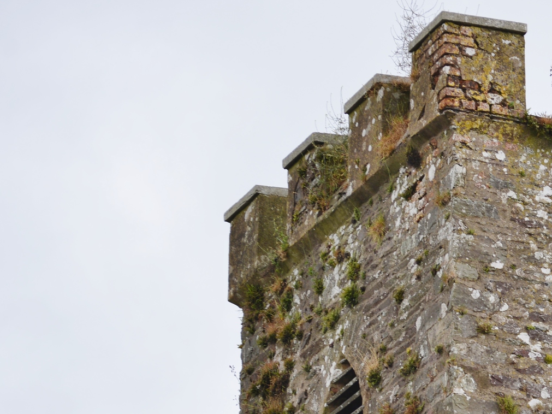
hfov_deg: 5.9
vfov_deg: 4.5
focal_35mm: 333
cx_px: 560
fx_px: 5310
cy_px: 407
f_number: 4.8
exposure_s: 1/200
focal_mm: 140
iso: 160
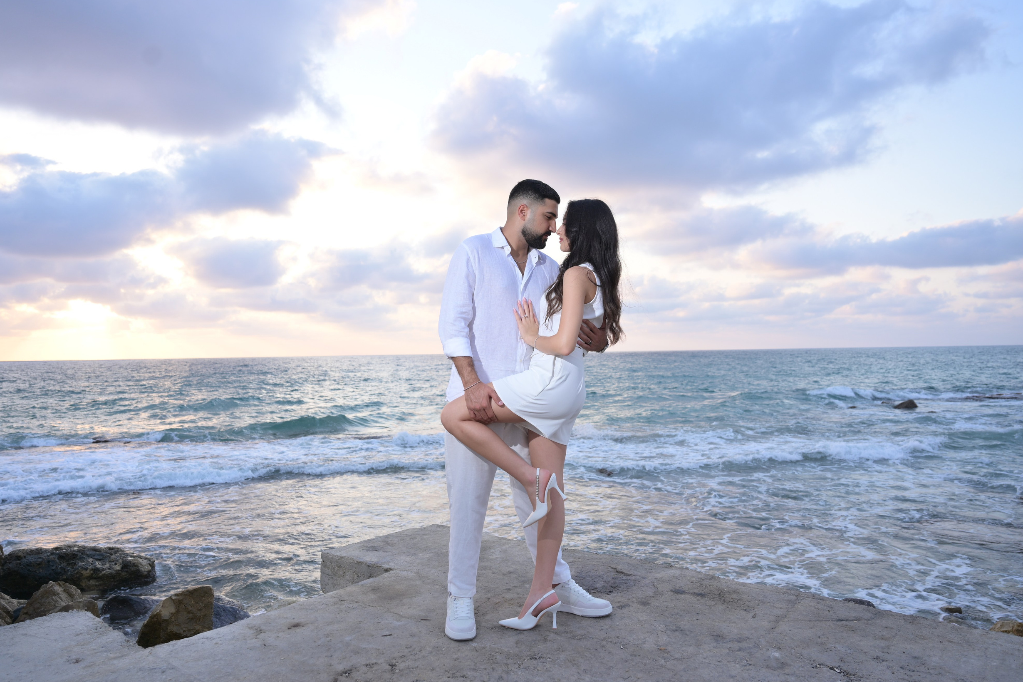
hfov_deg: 71.5
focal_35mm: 25
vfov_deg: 51.3
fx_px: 710
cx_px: 498
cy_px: 332
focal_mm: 24
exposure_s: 1/160
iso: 100
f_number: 4
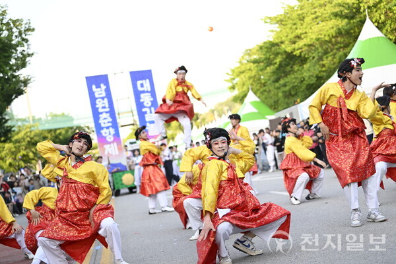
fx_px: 770
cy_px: 132
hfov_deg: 28.8
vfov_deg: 19.5
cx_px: 198
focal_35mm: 70
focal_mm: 70
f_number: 2.8
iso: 200
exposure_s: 1/200
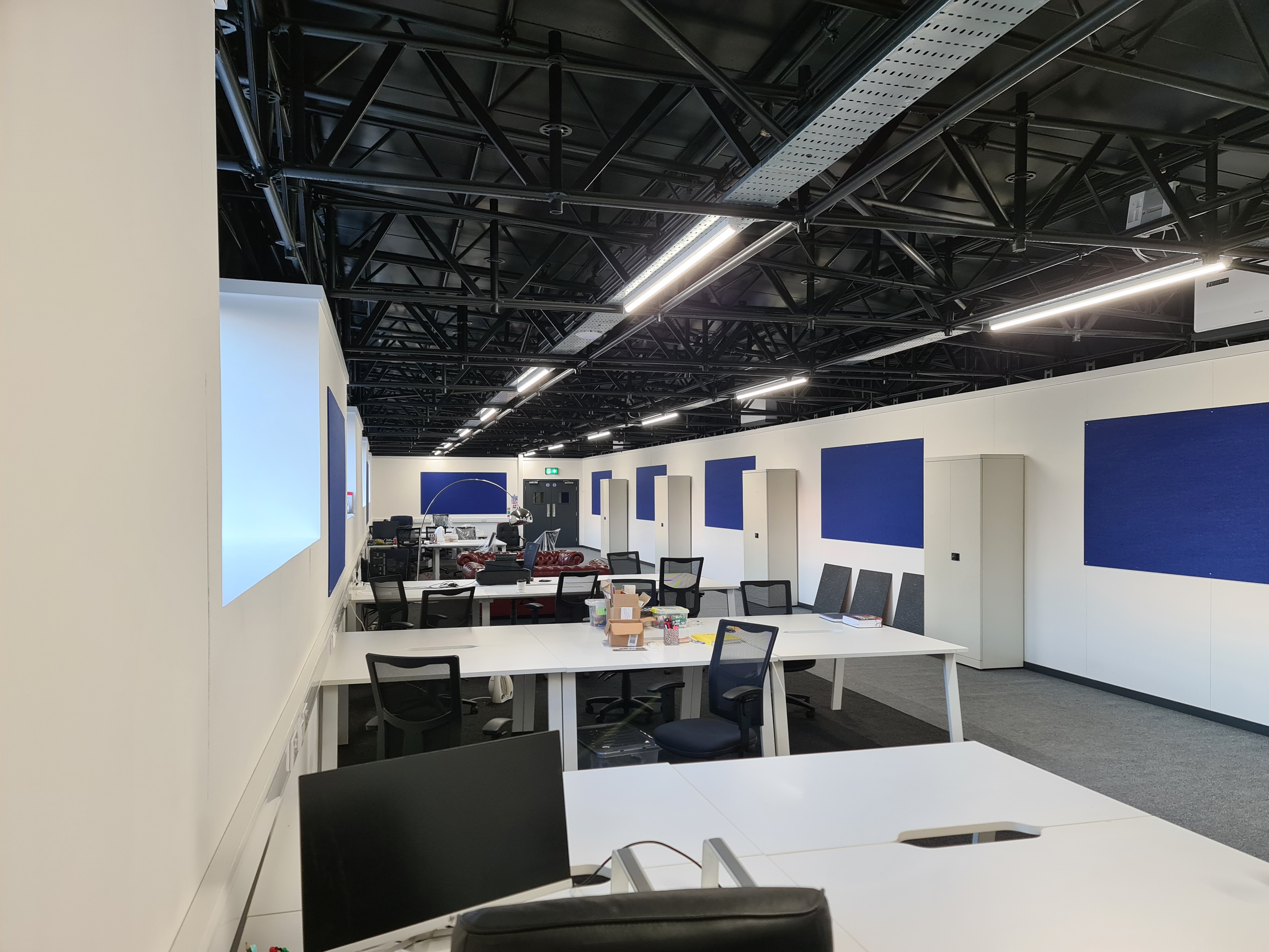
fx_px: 916
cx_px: 634
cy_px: 476
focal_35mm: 25
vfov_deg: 54.9
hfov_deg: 69.4
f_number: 1.8
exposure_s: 1/100
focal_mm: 7
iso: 100
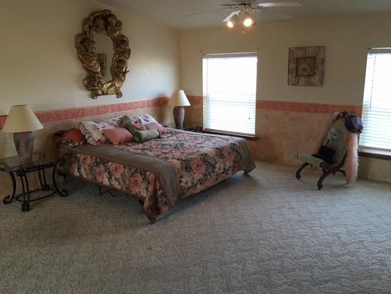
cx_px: 196
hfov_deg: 61.7
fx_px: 328
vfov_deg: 48.2
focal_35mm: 29
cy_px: 147
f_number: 2.2
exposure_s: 1/30
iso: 40
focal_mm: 4.15
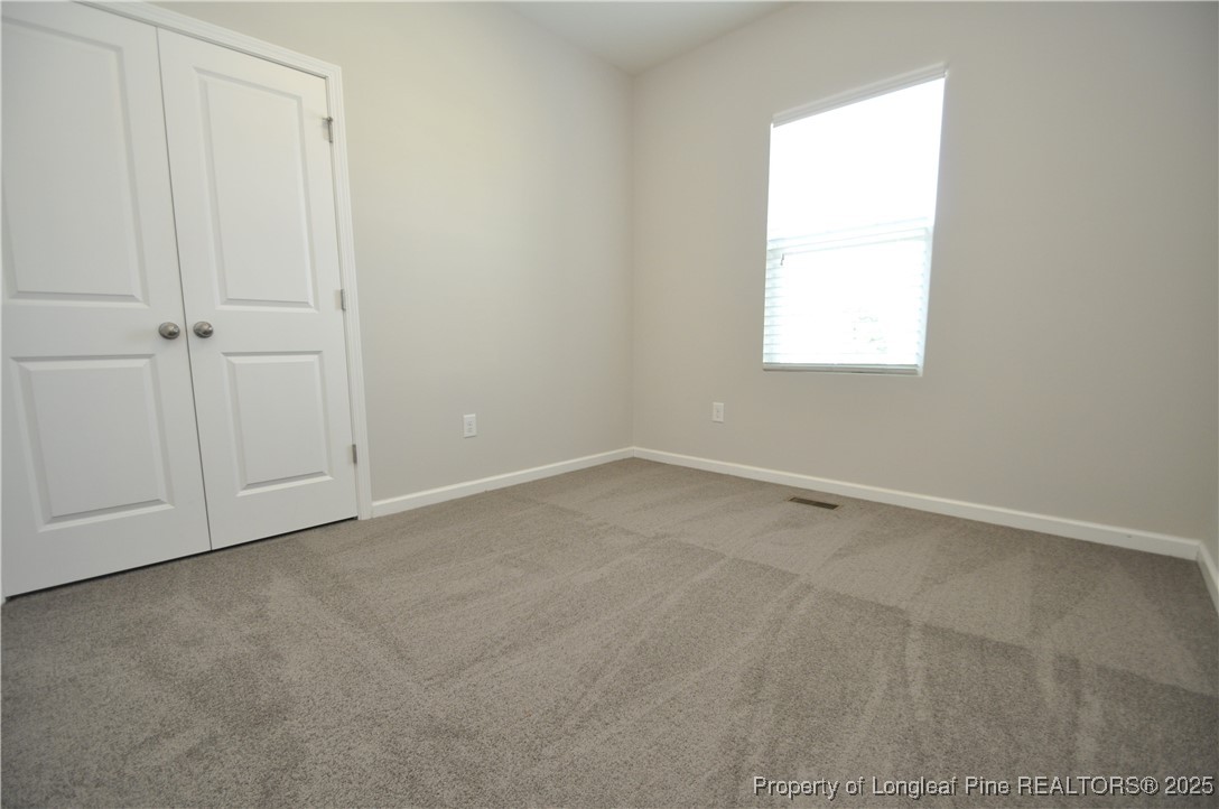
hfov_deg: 100.5
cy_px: 404
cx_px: 610
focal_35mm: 15
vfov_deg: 77.1
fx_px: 507
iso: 560
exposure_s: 1/60
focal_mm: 10
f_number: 4
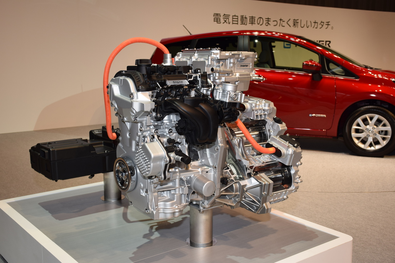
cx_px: 198
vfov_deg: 33.0
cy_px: 132
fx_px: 444
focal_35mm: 40
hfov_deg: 47.9
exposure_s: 1/125
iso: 250
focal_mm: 27
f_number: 5.6
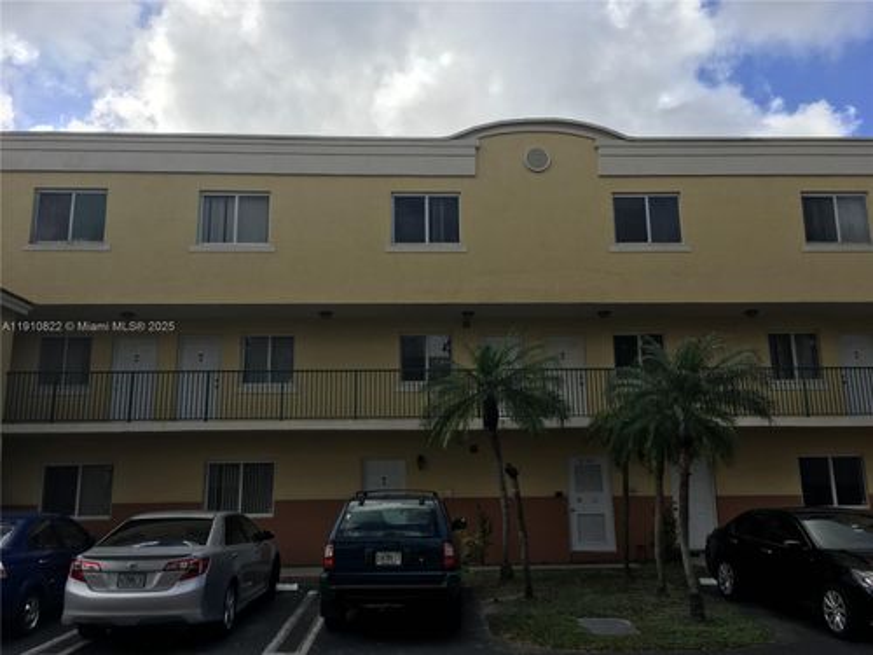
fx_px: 731
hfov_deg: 61.7
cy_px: 328
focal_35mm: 29
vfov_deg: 48.2
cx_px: 436
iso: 25
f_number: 2.2
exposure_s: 1/1748
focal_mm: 4.15
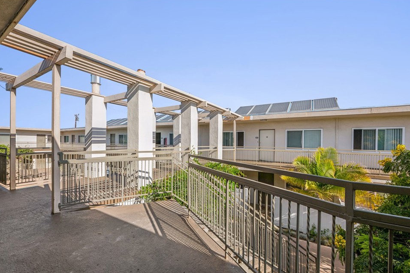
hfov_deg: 100.4
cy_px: 142
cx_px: 202
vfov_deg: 77.2
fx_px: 171
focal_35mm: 15
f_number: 10
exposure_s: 1/160
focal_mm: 14
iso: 100
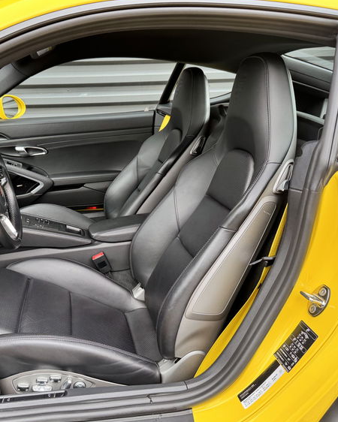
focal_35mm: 32
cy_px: 213
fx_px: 400
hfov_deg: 45.0
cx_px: 108
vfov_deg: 55.6
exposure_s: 1/121
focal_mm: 6.76
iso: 125
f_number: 1.78
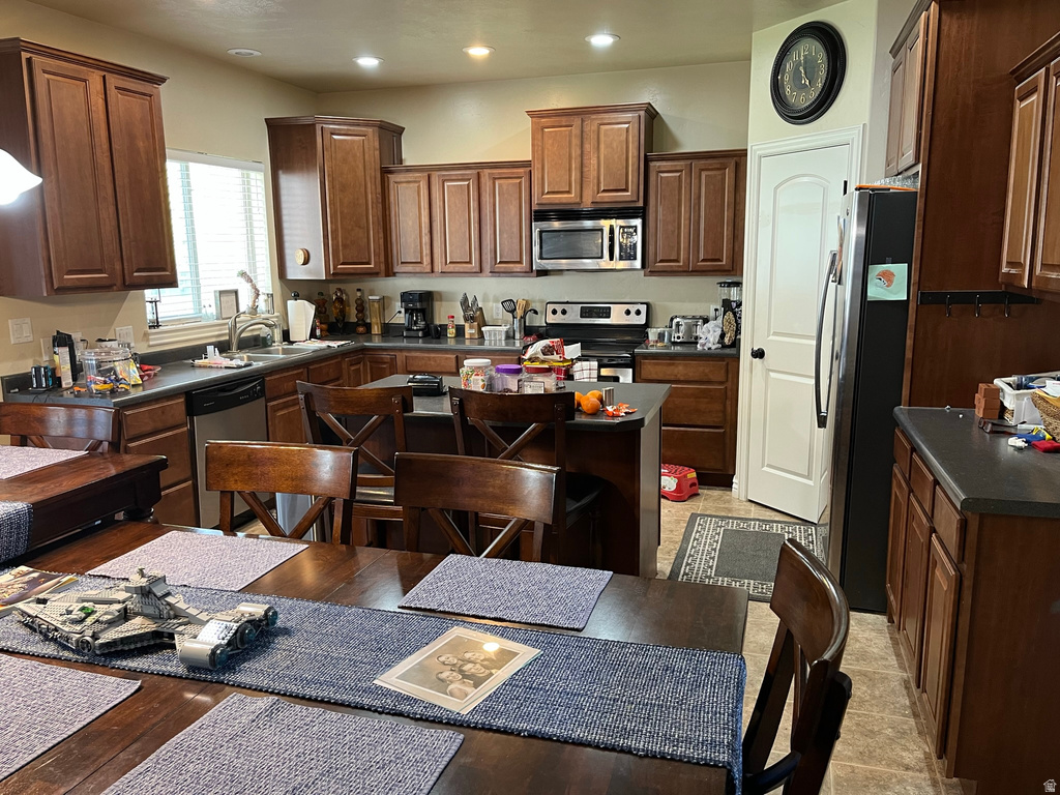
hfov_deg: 67.3
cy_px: 398
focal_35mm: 26
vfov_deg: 53.1
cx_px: 530
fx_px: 796
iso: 200
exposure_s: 1/60
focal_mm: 5.1
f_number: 1.6
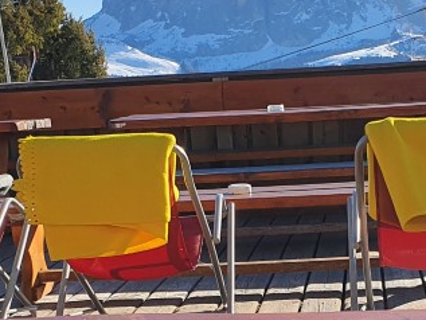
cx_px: 305
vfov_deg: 17.1
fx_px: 1034
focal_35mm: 84
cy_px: 340
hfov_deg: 23.1
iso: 50
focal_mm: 4.32
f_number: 2.4
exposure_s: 1/2028
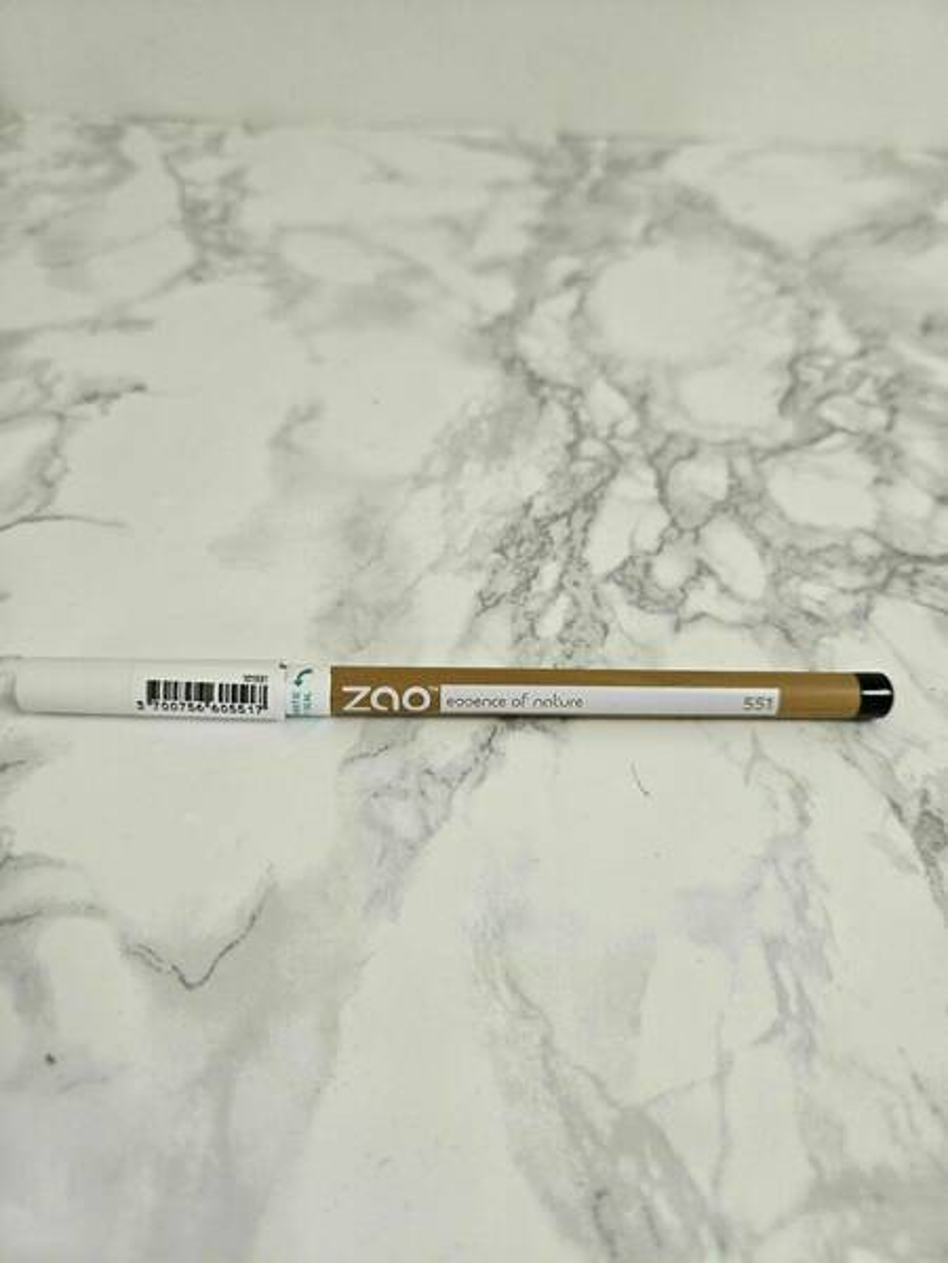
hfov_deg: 58.9
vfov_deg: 73.9
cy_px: 632
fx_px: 840
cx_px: 474
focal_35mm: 23
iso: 64
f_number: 1.8
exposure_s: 1/180
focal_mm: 5.4
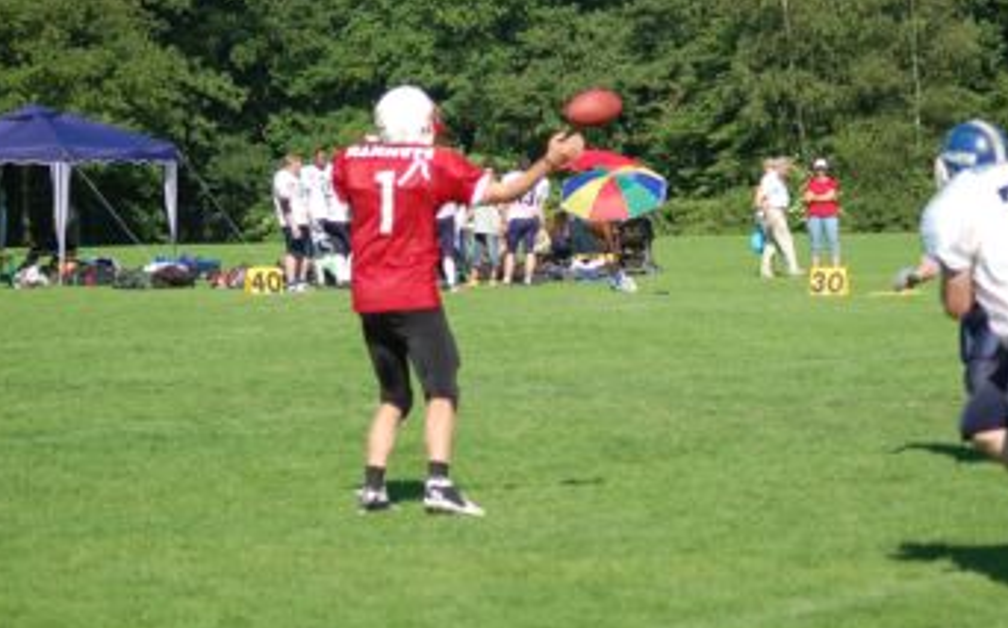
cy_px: 236
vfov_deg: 7.5
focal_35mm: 174
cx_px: 582
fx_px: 4775
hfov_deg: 12.0
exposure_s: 1/1000
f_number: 4.5
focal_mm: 86
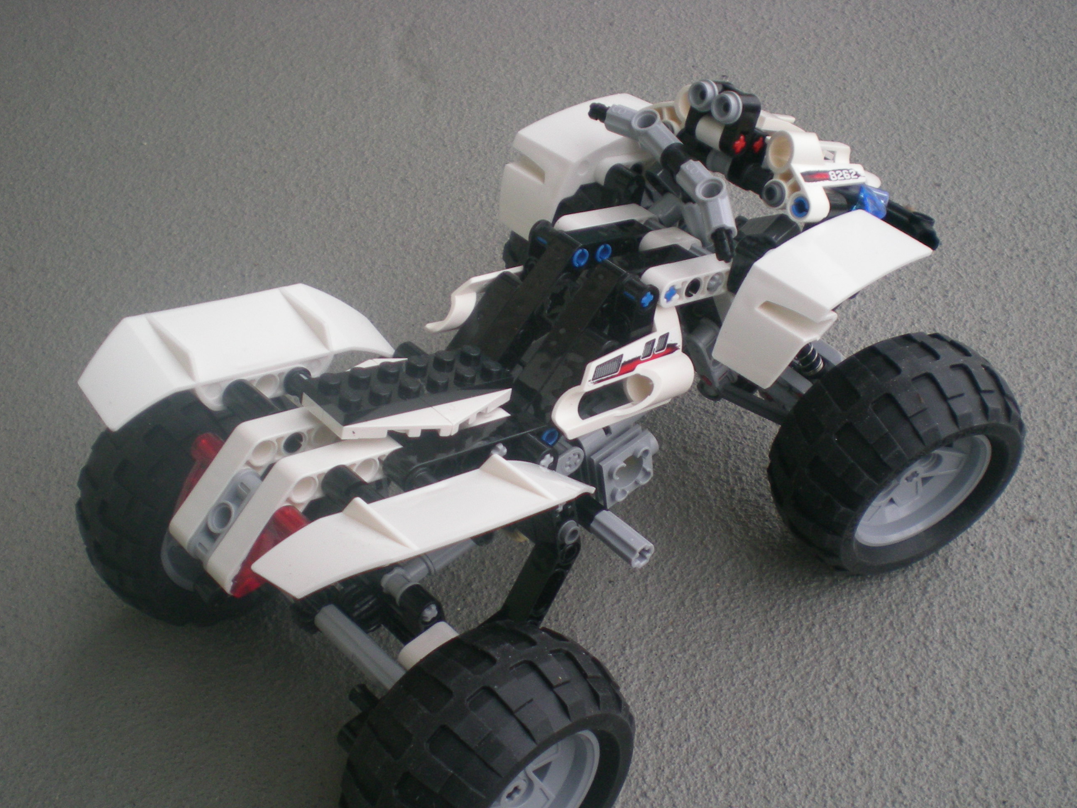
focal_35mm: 45
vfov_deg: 32.1
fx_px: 1400
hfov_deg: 42.0
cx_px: 595
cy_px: 475
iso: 129
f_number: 3.1
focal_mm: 6.3
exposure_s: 1/60.2
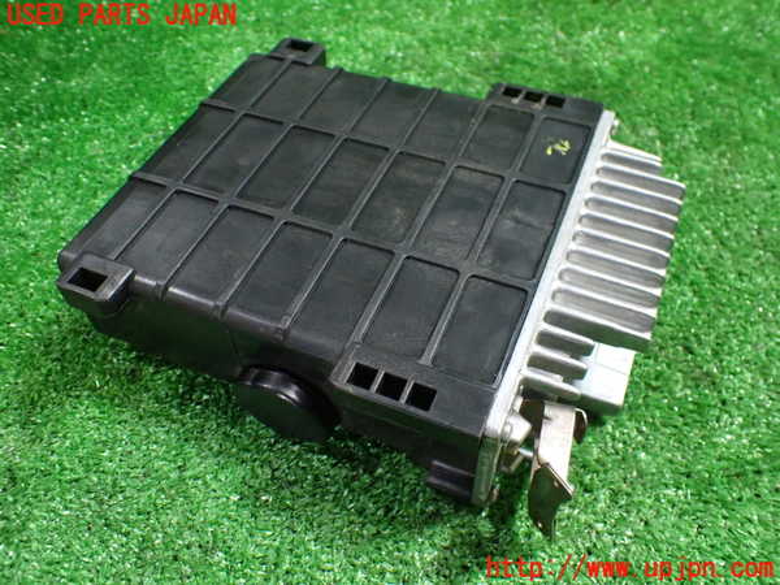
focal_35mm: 30
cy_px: 292
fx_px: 676
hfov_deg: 60.0
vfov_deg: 46.8
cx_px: 390
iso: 800
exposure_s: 1/60
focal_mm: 5.4
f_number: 2.3
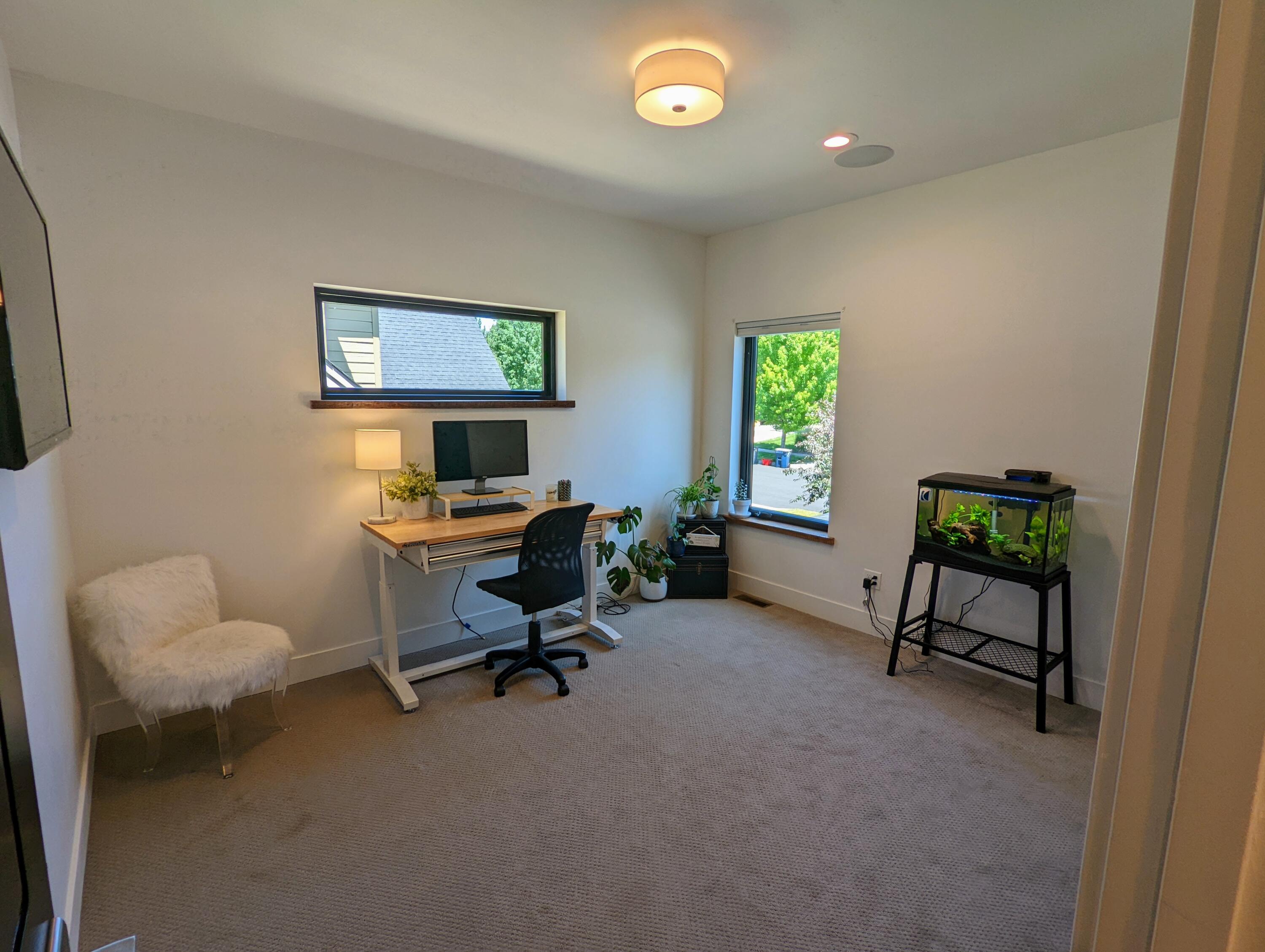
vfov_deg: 78.2
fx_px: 585
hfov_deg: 94.4
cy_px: 476
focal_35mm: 16
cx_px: 632
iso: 56
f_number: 2.2
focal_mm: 2.35
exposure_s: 1/239
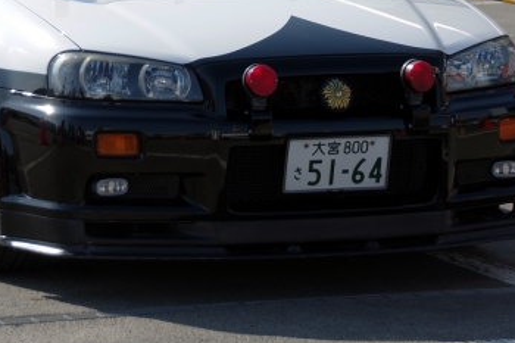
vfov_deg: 5.9
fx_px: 3289
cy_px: -10
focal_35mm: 230
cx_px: 157
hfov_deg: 8.9
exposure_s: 1/400
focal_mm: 73
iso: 200
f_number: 7.1
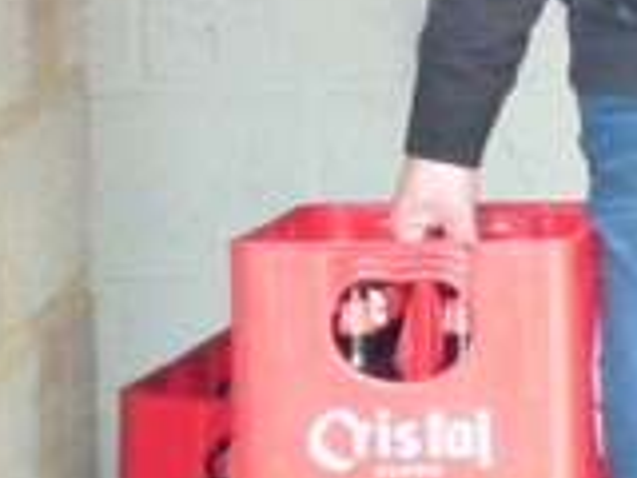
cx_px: 916
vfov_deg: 2.1
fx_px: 13010
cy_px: -187
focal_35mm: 707
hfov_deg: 2.8
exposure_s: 1/320
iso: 1600
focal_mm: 33.8
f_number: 3.8
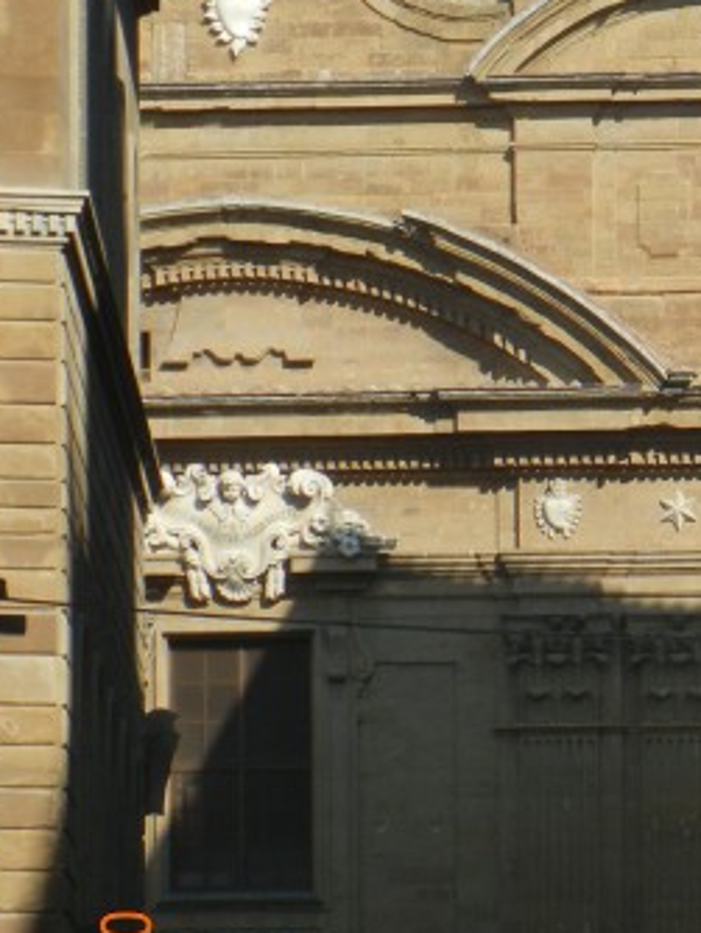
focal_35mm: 349
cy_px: 497
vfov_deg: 5.7
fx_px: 9411
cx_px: 762
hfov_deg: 4.3
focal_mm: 27.4
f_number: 4.6
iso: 160
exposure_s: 1/782
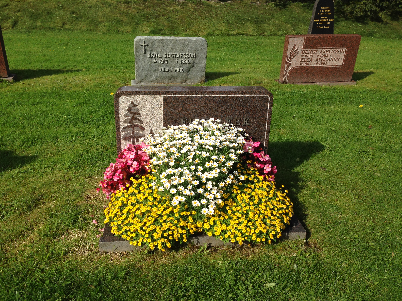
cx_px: 201
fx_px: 383
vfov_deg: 42.9
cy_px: 150
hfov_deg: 55.4
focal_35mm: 33
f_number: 2.4
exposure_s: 1/2262
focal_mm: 4.12
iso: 50
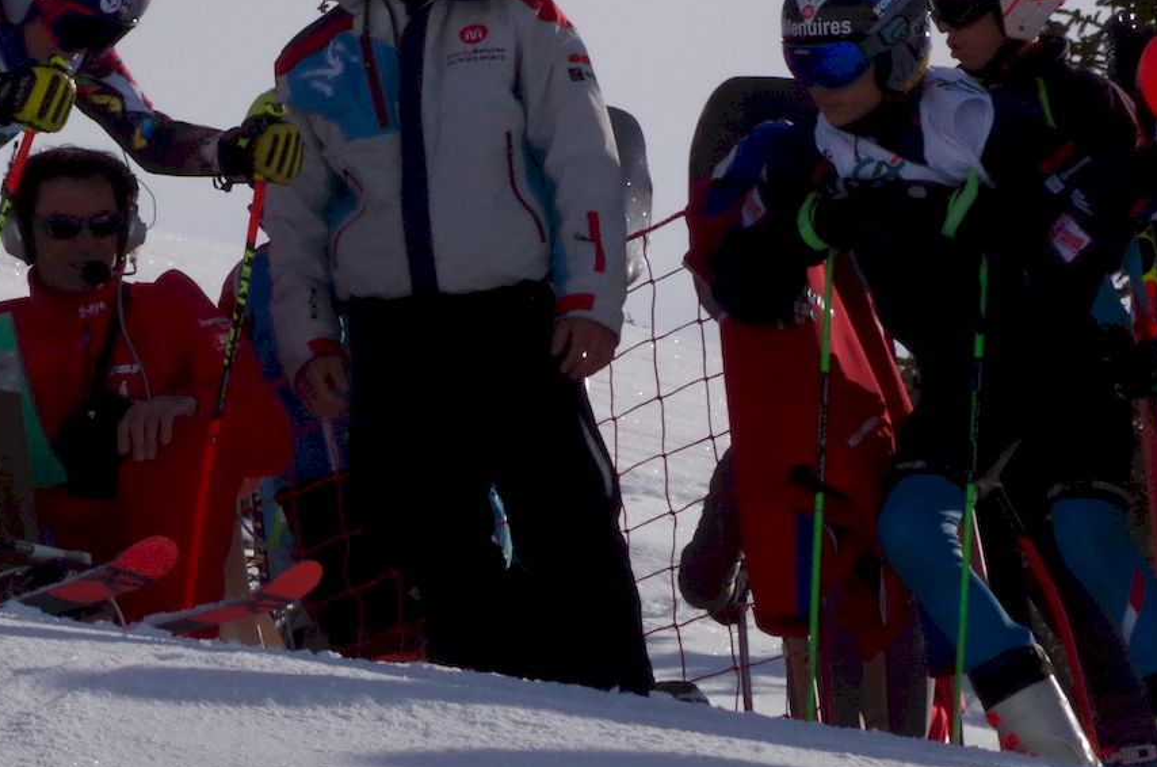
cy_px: 172
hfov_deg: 3.3
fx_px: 20274
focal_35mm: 632
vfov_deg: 2.2
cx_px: 138
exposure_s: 1/1250
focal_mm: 200
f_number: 29
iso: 1600
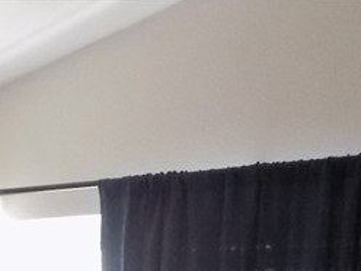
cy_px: 557
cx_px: 58
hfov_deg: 20.4
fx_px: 991
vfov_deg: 13.2
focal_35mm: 95
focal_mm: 4
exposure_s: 1/20
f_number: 3.1
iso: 400
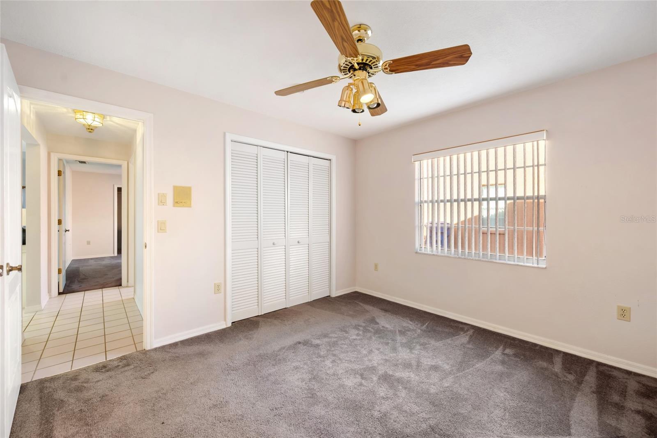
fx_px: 256
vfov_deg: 81.2
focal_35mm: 14
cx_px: 328
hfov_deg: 104.2
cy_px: 219
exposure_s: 1/2.5
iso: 250
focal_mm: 14
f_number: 6.3
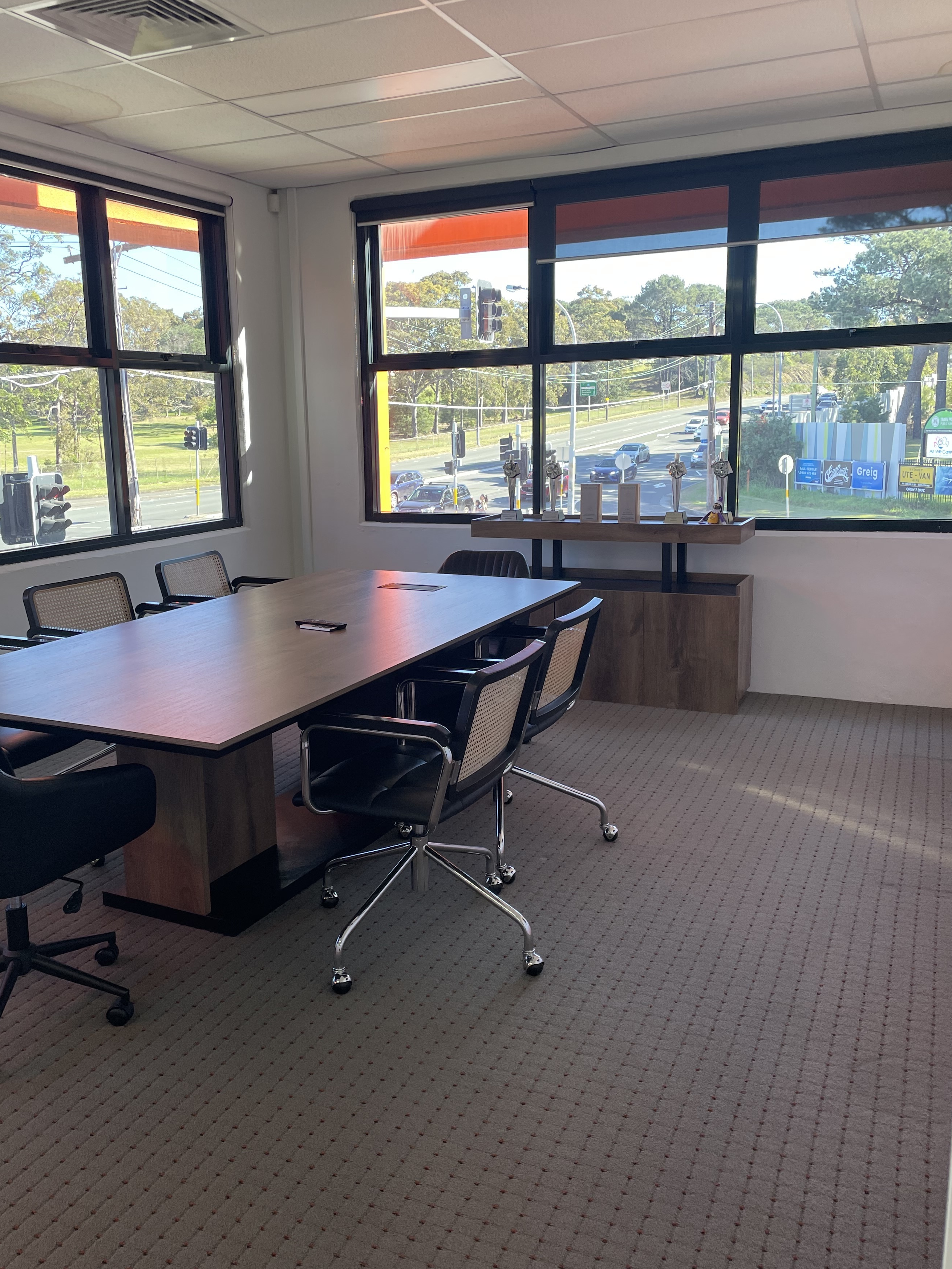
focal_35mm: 30
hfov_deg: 46.7
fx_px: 1100
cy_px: 618
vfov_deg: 60.0
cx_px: 412
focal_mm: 4.2
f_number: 1.6
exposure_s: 1/121
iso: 50
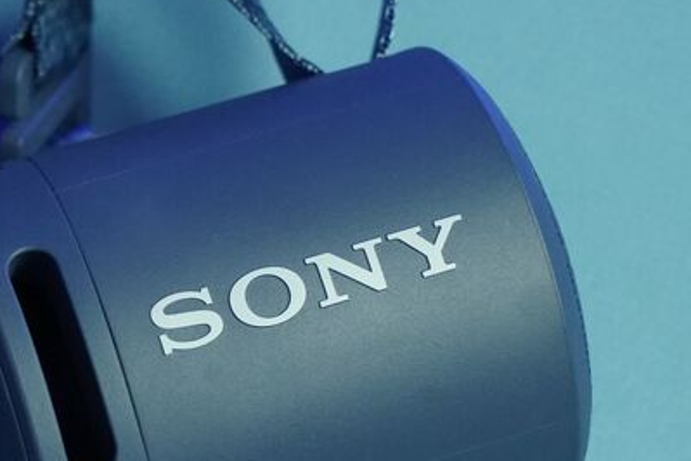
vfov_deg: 10.0
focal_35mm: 137
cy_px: 260
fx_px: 2629
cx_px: 259
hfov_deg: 15.0
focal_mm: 66
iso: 6400
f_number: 8
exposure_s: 1/200
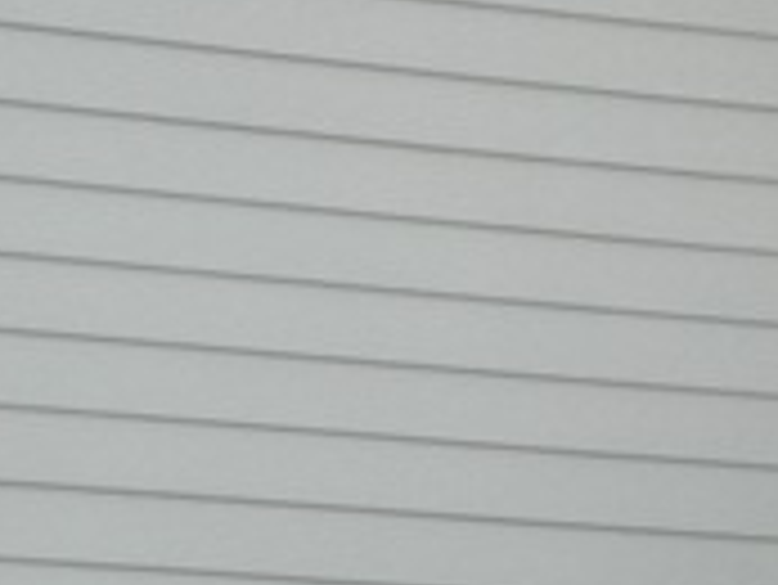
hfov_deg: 7.8
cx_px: 684
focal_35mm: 252
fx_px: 5668
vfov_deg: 5.9
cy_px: 652
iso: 102
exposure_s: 1/124
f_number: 4.6
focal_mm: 12.3
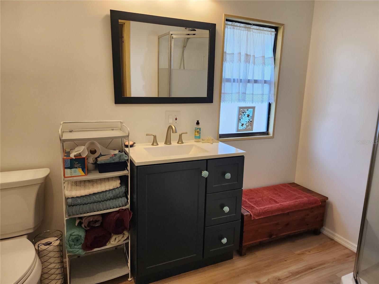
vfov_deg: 58.9
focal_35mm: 23
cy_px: 142
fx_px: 252
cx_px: 190
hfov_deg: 73.9
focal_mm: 6.4
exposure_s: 1/180
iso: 125
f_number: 1.8
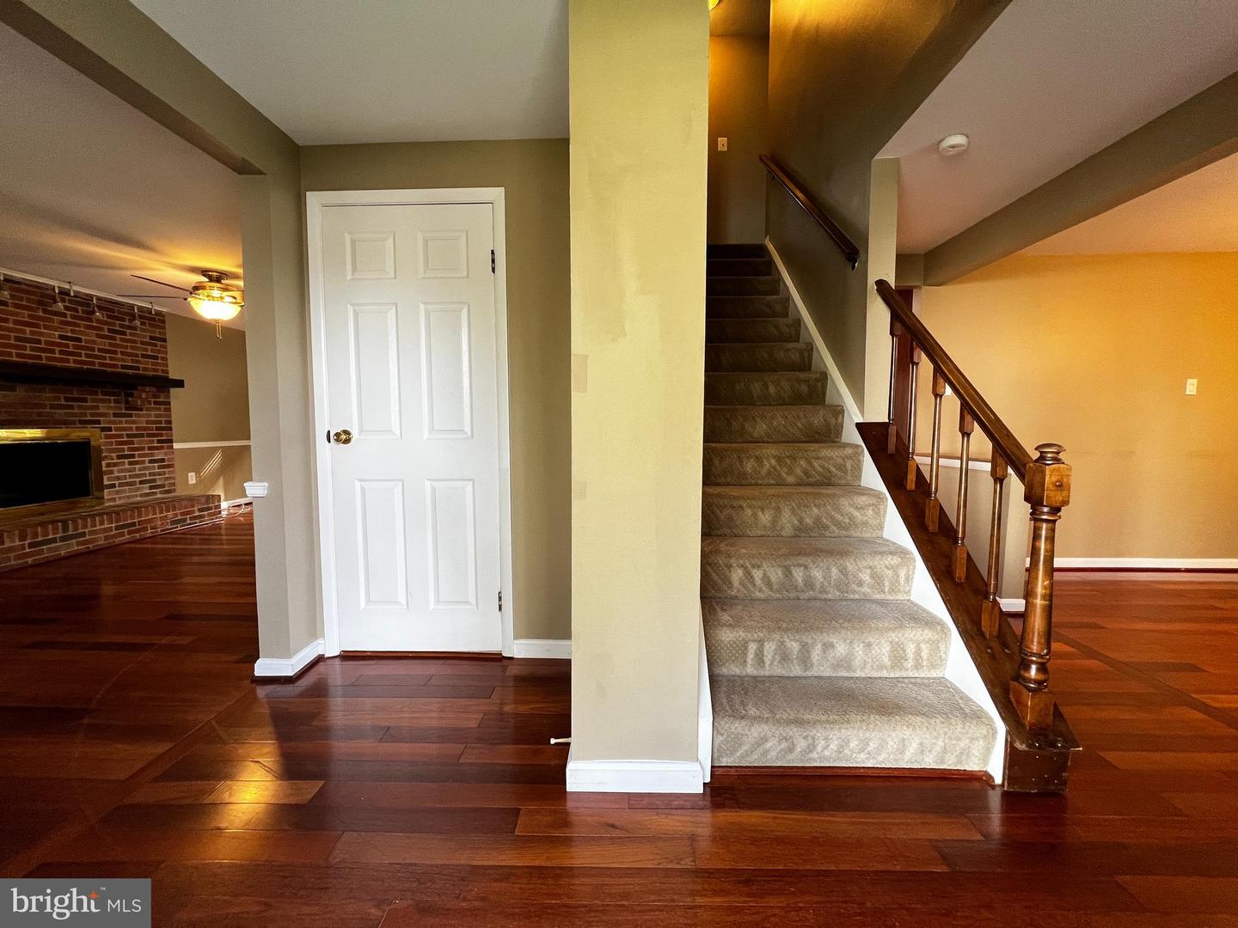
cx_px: 619
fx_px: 465
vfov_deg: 89.9
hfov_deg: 106.2
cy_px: 464
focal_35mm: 13
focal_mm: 1.57
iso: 160
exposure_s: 1/60
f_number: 1.8
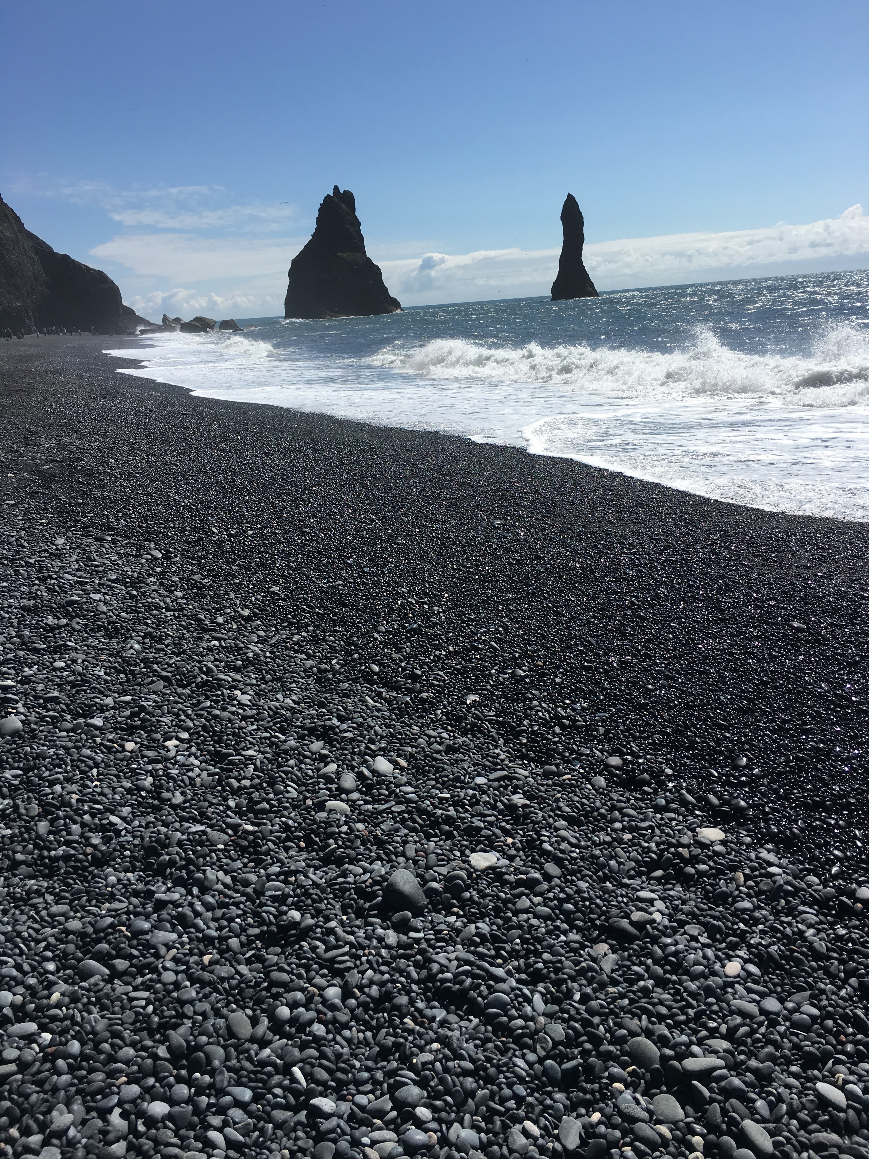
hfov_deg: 48.2
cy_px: 580
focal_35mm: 29
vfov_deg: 61.7
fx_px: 971
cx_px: 434
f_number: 2.2
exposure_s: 1/2564
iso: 25
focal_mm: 4.15
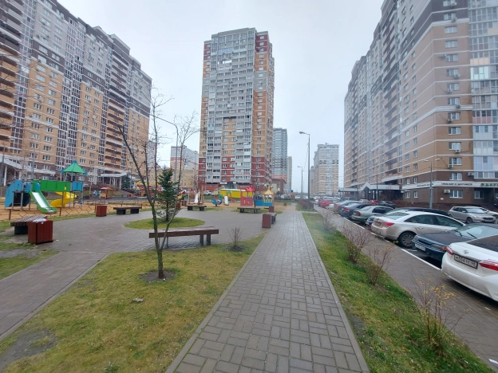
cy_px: 186
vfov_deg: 89.9
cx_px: 249
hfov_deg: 106.2
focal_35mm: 13
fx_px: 187
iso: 100
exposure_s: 1/60
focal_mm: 1.74
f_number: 2.2
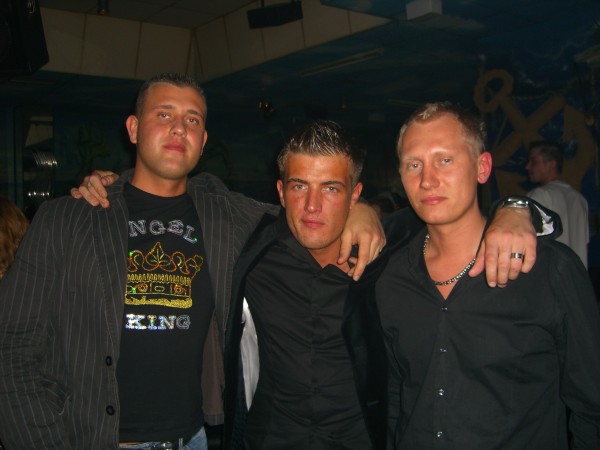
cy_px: 225
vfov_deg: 37.7
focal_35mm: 38
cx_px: 300
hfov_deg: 49.0
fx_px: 659
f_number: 2.8
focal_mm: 7.9
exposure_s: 1/60
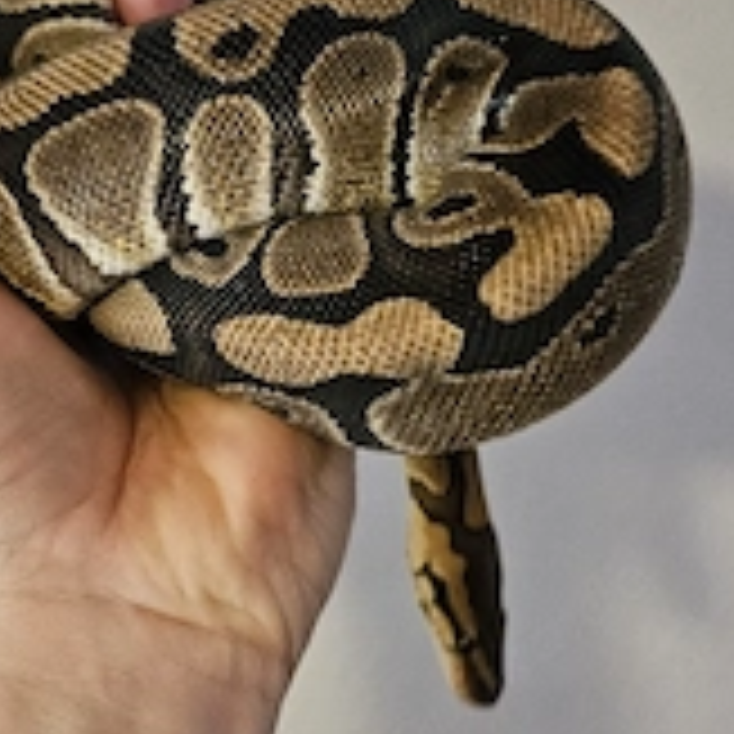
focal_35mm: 50
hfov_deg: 33.8
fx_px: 1199
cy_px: 356
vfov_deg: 34.0
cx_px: 270
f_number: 1.8
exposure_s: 1/33.4
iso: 640
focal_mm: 5.4
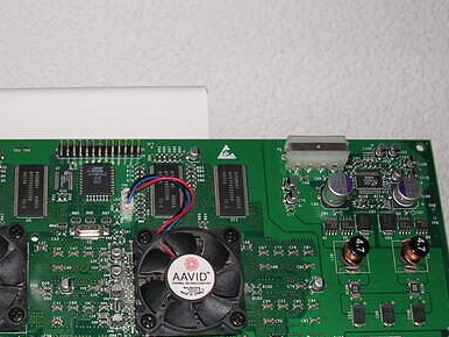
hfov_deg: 30.2
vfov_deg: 23.2
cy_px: 224
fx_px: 818
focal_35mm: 63
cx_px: 114
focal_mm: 5.8
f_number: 2.8
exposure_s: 1/60.1
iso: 50
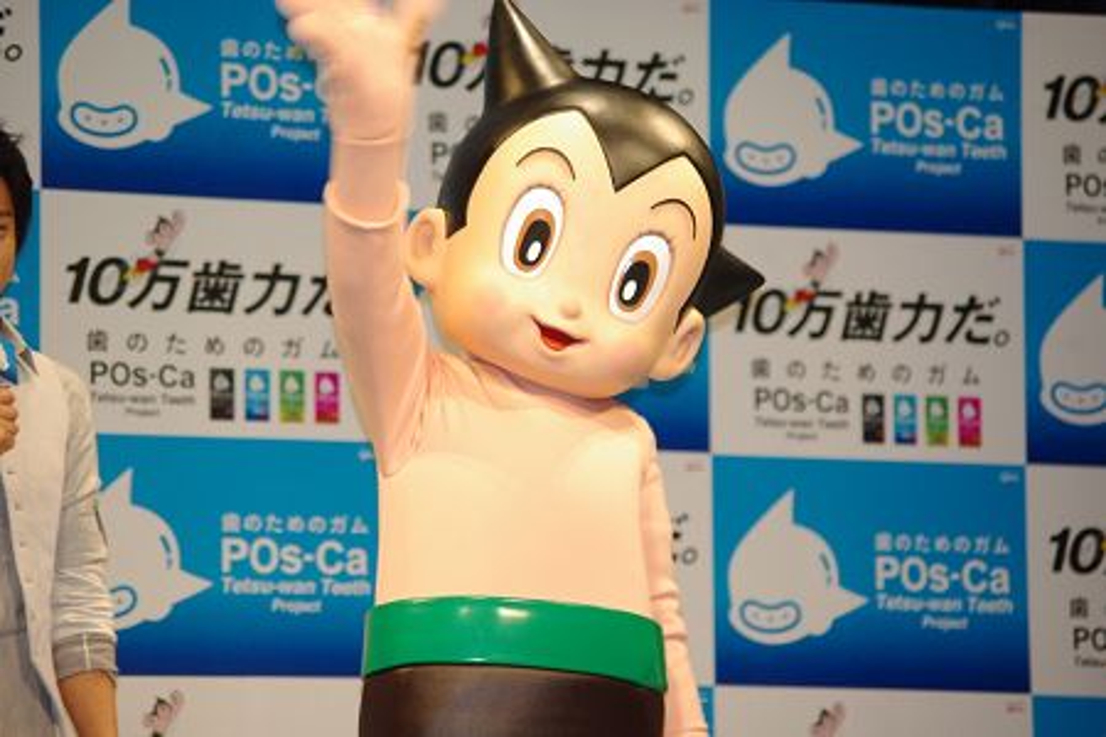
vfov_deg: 7.3
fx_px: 5745
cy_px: 368
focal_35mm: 187
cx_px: 553
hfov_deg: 11.0
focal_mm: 125
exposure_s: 1/125
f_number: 4.5
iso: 800
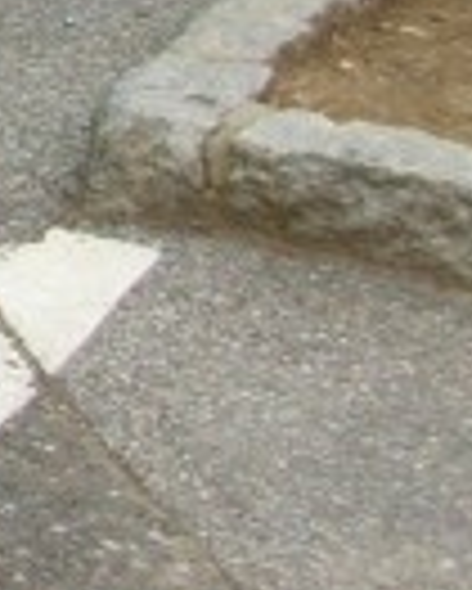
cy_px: -225
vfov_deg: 9.3
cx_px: -1218
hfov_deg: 6.5
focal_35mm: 203
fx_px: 3541
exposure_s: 1/99
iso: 80
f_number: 2.9
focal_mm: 5.7
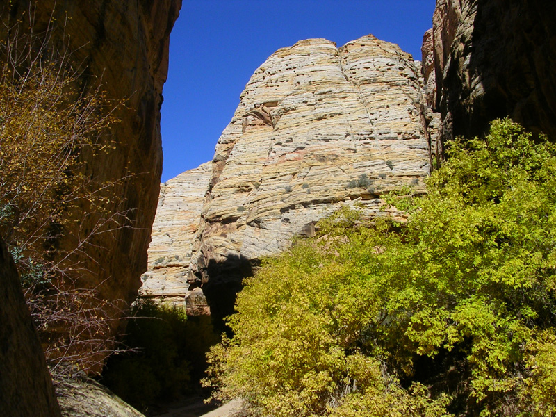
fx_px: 610
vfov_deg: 37.7
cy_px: 208
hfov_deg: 49.0
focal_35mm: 38
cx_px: 278
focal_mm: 5.8
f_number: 5.6
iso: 50
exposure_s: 1/450
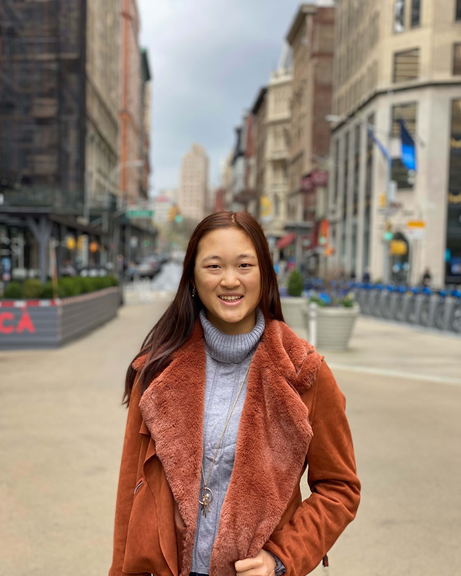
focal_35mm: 55
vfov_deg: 34.1
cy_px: 304
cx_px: 230
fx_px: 938
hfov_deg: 27.6
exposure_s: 1/143
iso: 20
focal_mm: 6
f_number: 2
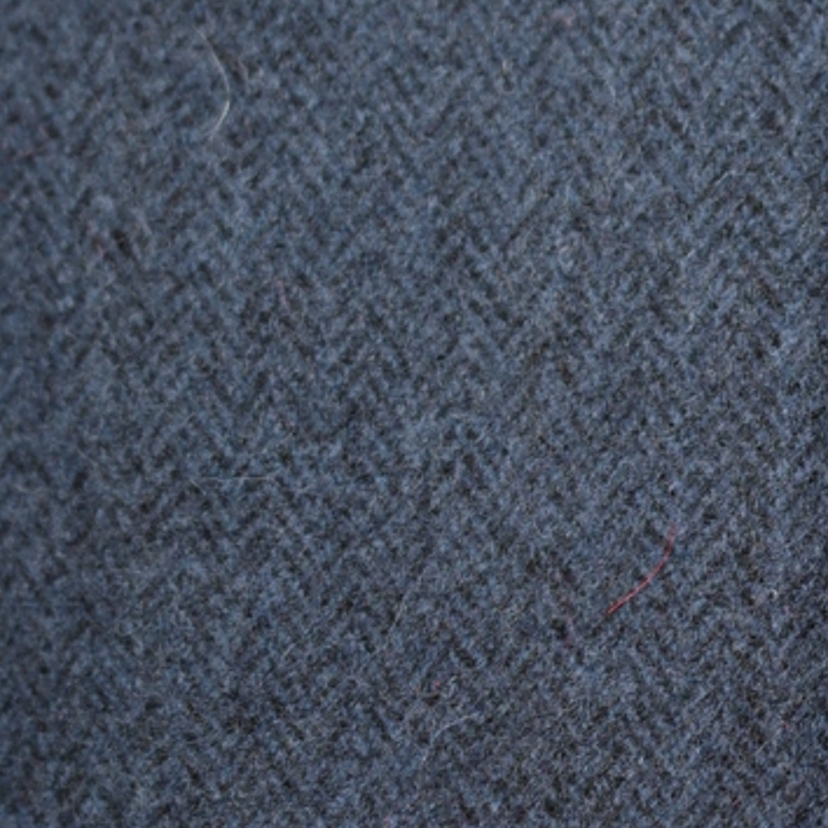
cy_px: 253
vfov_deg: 8.8
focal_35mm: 198
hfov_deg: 8.7
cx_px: 1053
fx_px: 5358
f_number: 2.2
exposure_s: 1/1250
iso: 200
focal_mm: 50
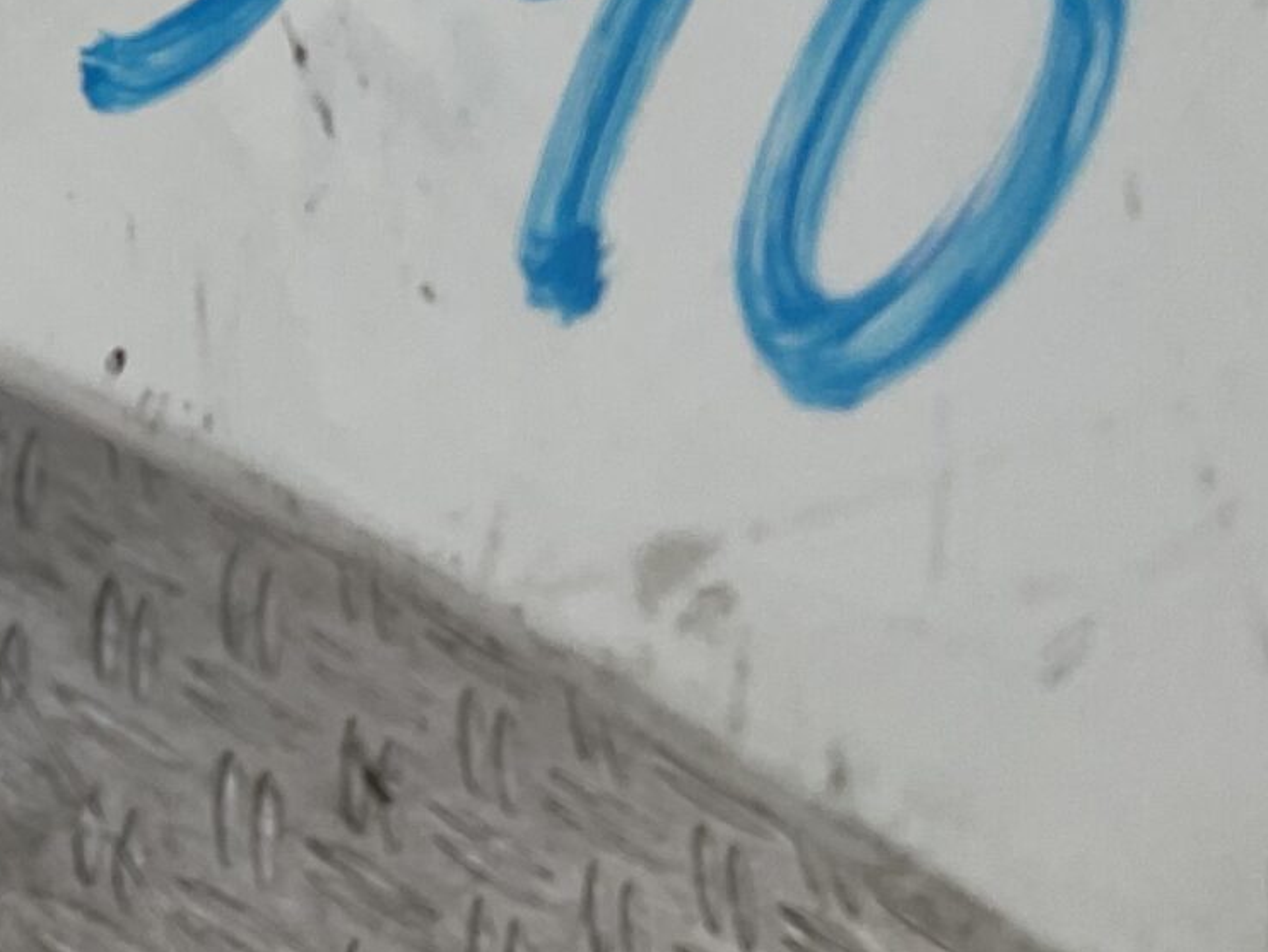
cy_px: -352
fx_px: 3664
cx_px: -586
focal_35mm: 100
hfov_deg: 17.8
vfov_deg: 14.1
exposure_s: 1/100
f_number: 1.8
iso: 20
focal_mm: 3
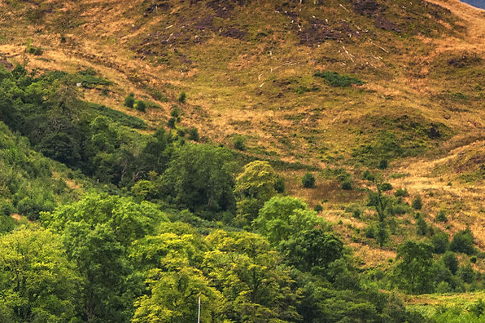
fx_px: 6661
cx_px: 380
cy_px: 5
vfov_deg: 2.8
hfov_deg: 4.2
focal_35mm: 495
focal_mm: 82
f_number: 8
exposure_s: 1/640
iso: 200
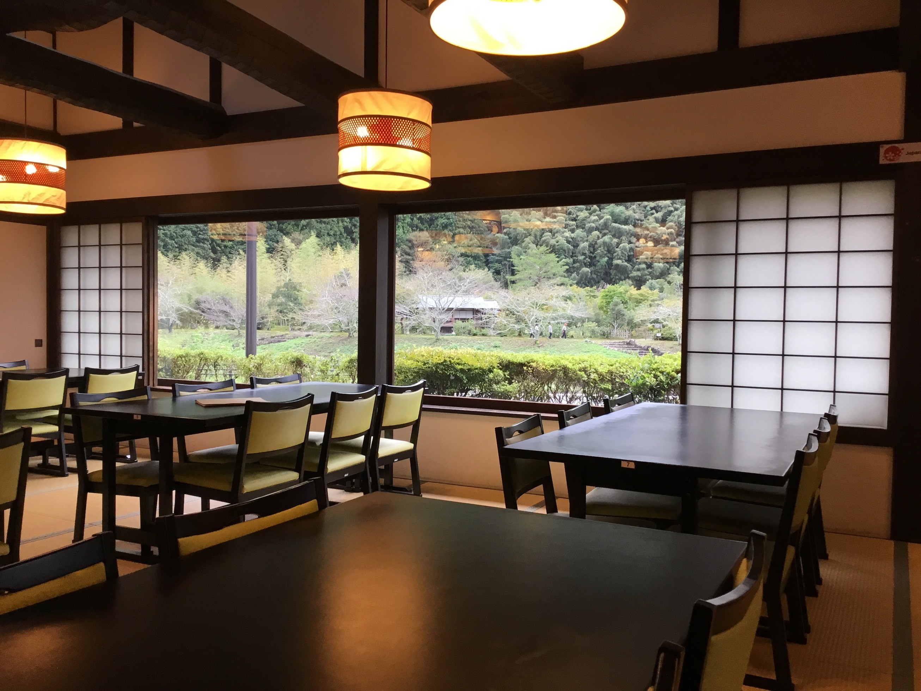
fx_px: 825
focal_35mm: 31
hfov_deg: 58.4
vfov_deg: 45.4
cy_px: 346
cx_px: 460
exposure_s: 1/40
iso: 25
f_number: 2.4
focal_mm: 3.3
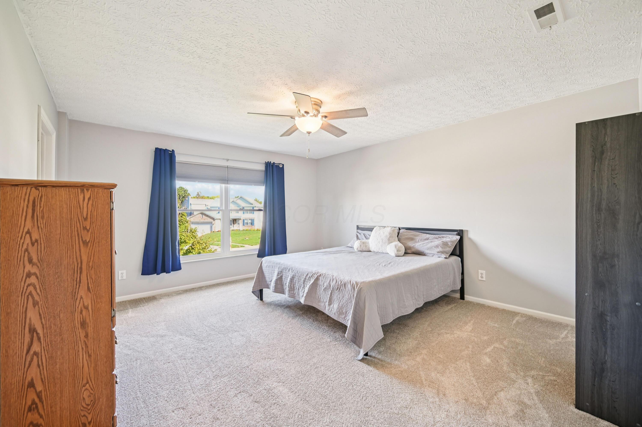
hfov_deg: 104.3
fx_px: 249
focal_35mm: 14
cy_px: 214
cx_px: 321
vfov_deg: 81.1
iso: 400
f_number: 4
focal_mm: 14
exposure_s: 1/20
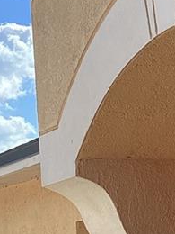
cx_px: 284
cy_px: 224
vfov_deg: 13.6
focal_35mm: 143
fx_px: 964
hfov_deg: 10.0
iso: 25
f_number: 2.4
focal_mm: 3.3
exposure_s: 1/554
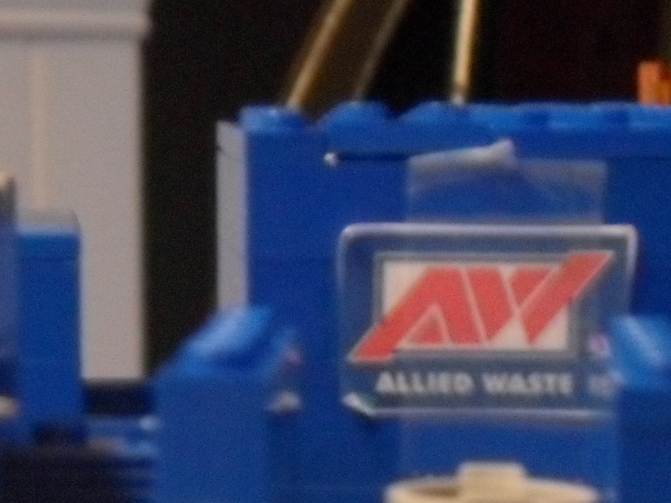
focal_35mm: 174
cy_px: 650
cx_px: 159
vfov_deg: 8.4
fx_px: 3373
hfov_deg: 11.3
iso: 320
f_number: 3.3
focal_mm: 8.8
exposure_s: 1/15
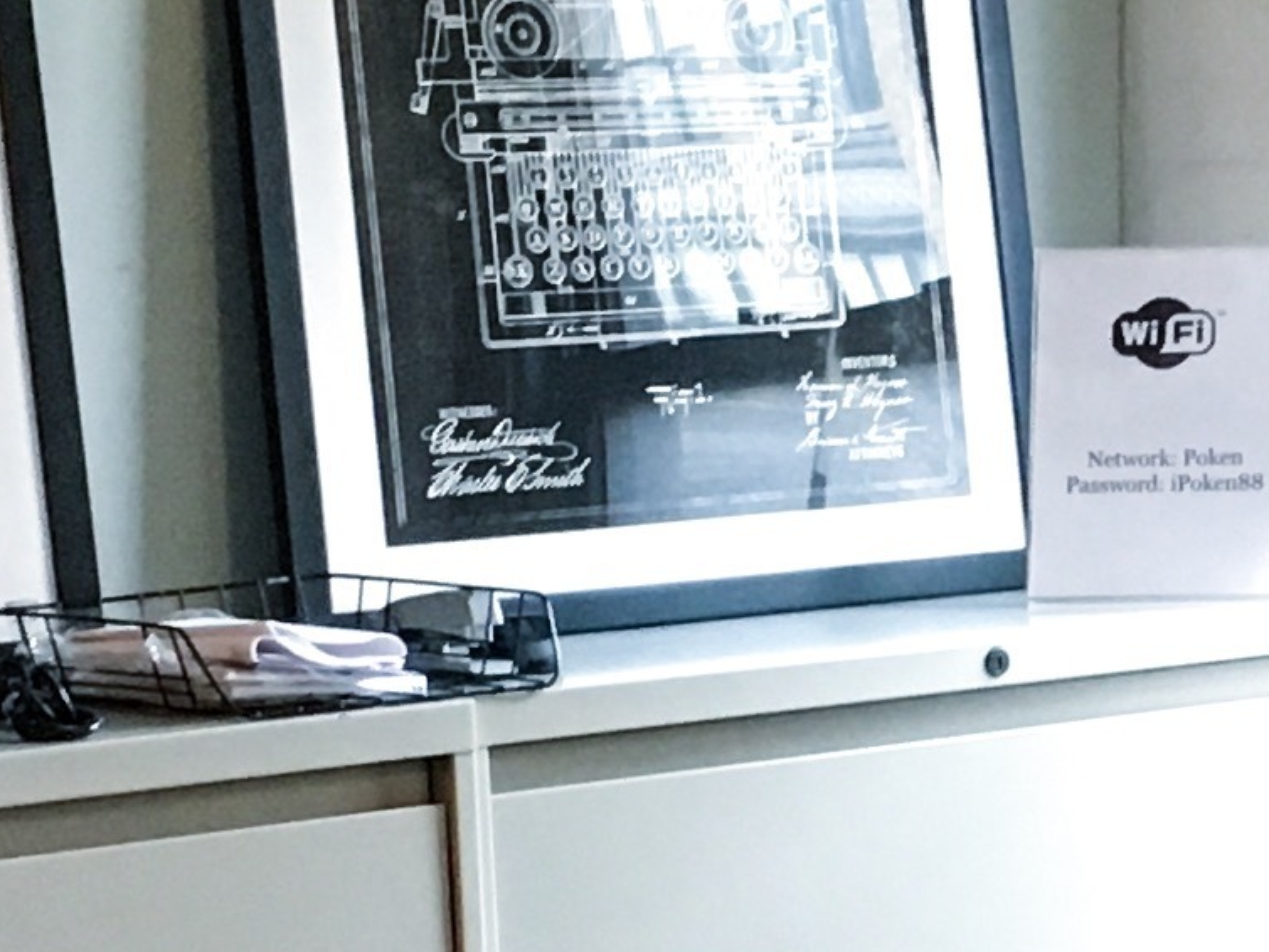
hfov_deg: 12.4
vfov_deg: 9.6
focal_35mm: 155
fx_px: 5684
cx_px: 1557
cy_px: 685
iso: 160
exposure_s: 1/30
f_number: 2.2
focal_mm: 4.15
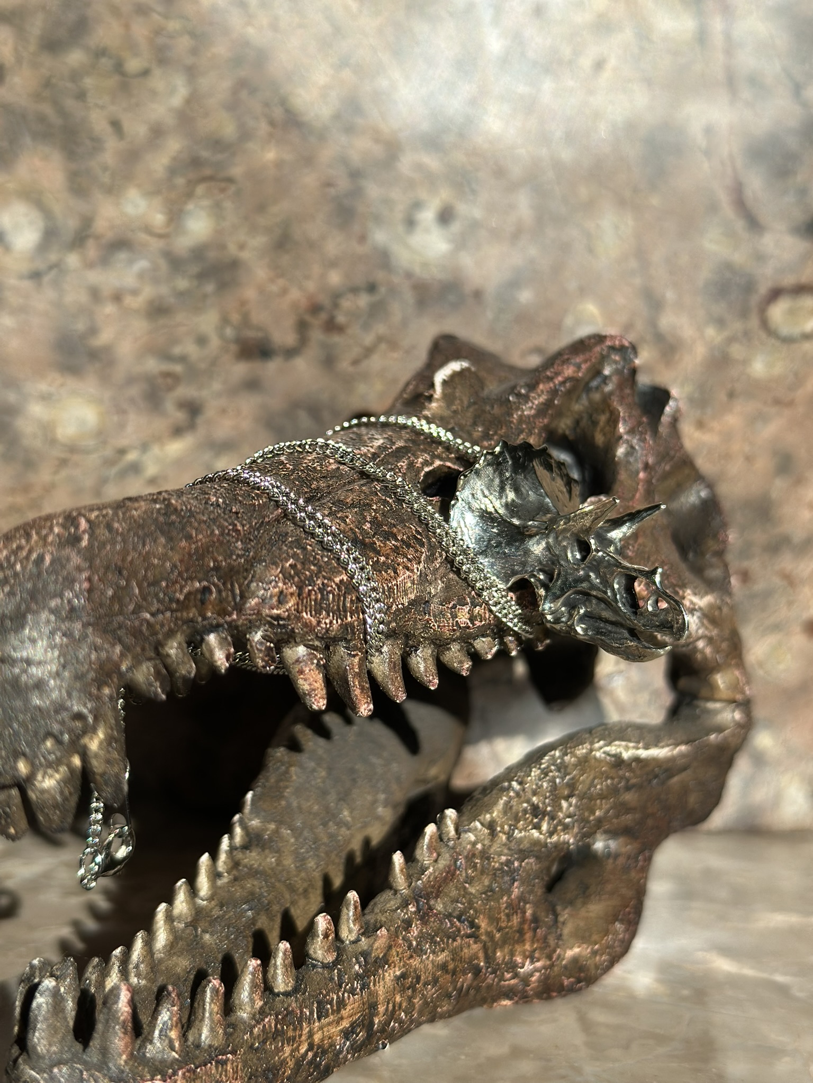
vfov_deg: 39.7
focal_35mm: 48
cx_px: 406
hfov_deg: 30.3
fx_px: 1503
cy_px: 542
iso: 100
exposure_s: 1/3876
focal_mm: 6.86
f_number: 1.78
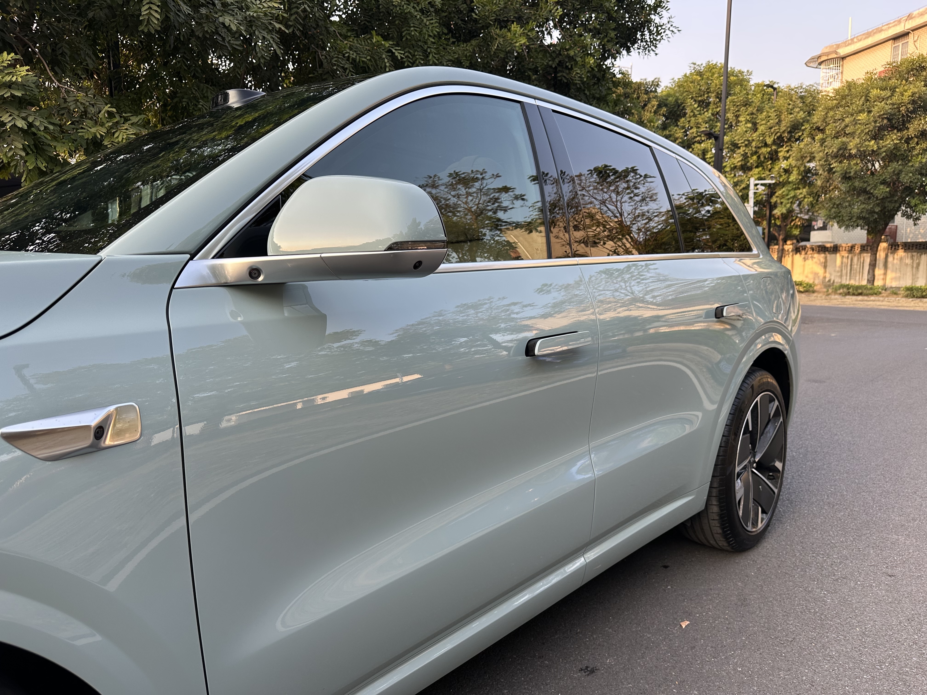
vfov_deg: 56.8
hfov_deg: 71.6
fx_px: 643
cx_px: 464
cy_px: 348
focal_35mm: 24
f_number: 1.78
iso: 80
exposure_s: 1/361
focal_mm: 6.86
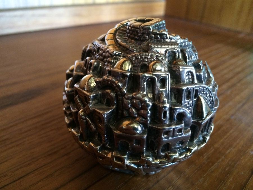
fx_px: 219
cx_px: 126
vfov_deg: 46.8
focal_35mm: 30
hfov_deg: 60.0
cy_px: 95
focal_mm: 4.12
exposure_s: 1/15
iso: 320
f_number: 2.2
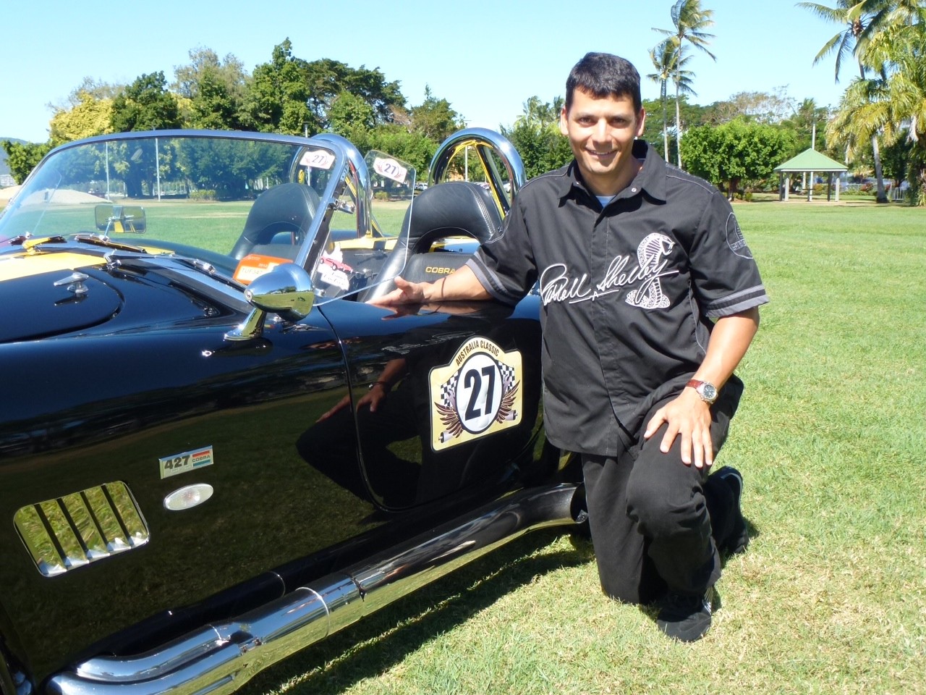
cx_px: 463
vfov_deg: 39.7
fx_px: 963
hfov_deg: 51.4
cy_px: 348
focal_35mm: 36
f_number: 3.7
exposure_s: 1/400
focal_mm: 6.4
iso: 100
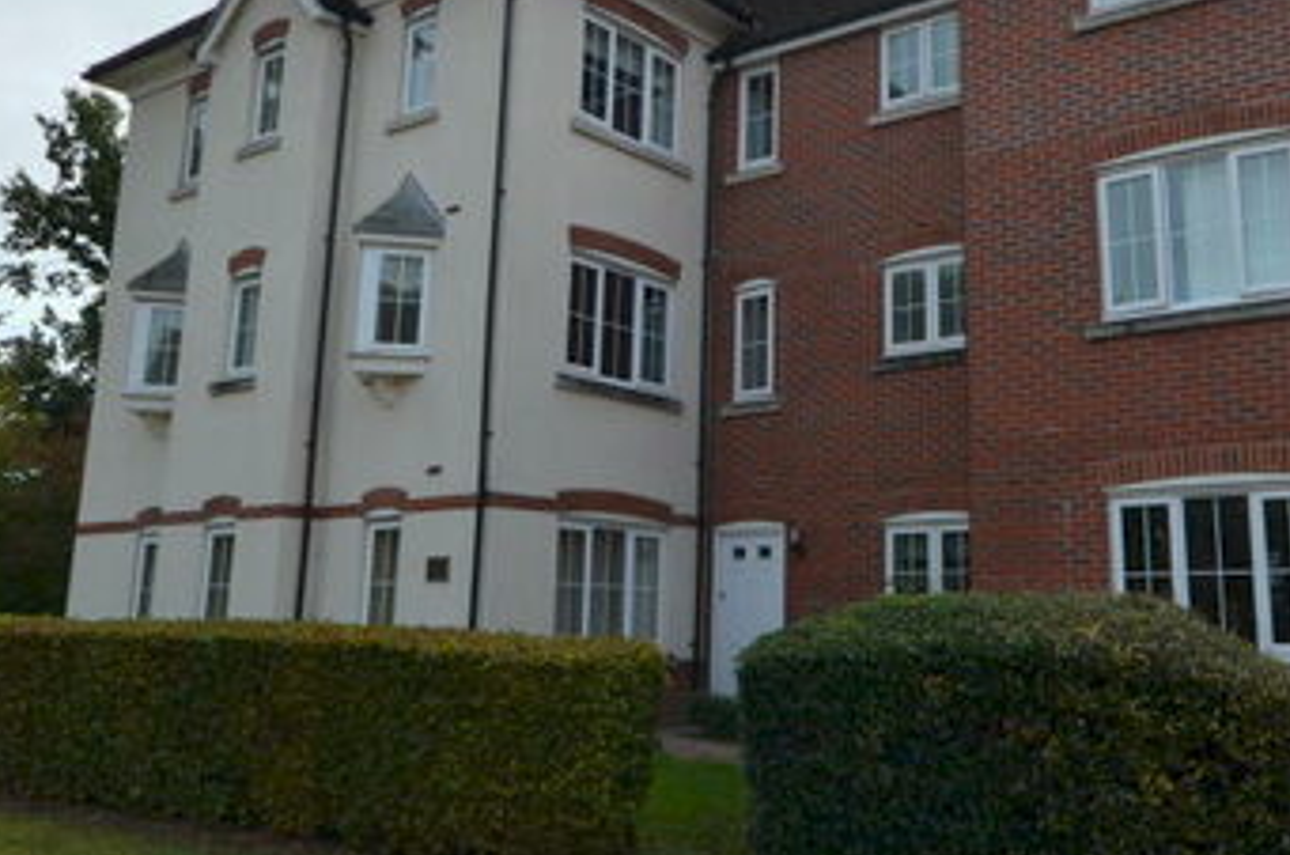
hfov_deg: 48.0
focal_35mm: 40
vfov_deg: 33.1
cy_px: 339
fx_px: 1432
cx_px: 810
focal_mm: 13
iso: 110
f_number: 8
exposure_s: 1/250
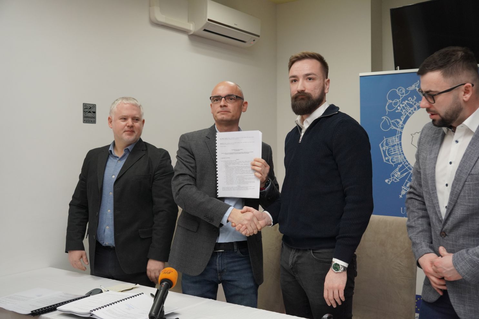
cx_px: 240
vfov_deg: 34.1
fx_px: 521
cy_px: 160
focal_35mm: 39
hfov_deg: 49.4
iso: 1000
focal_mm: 26.1
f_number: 4
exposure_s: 1/160
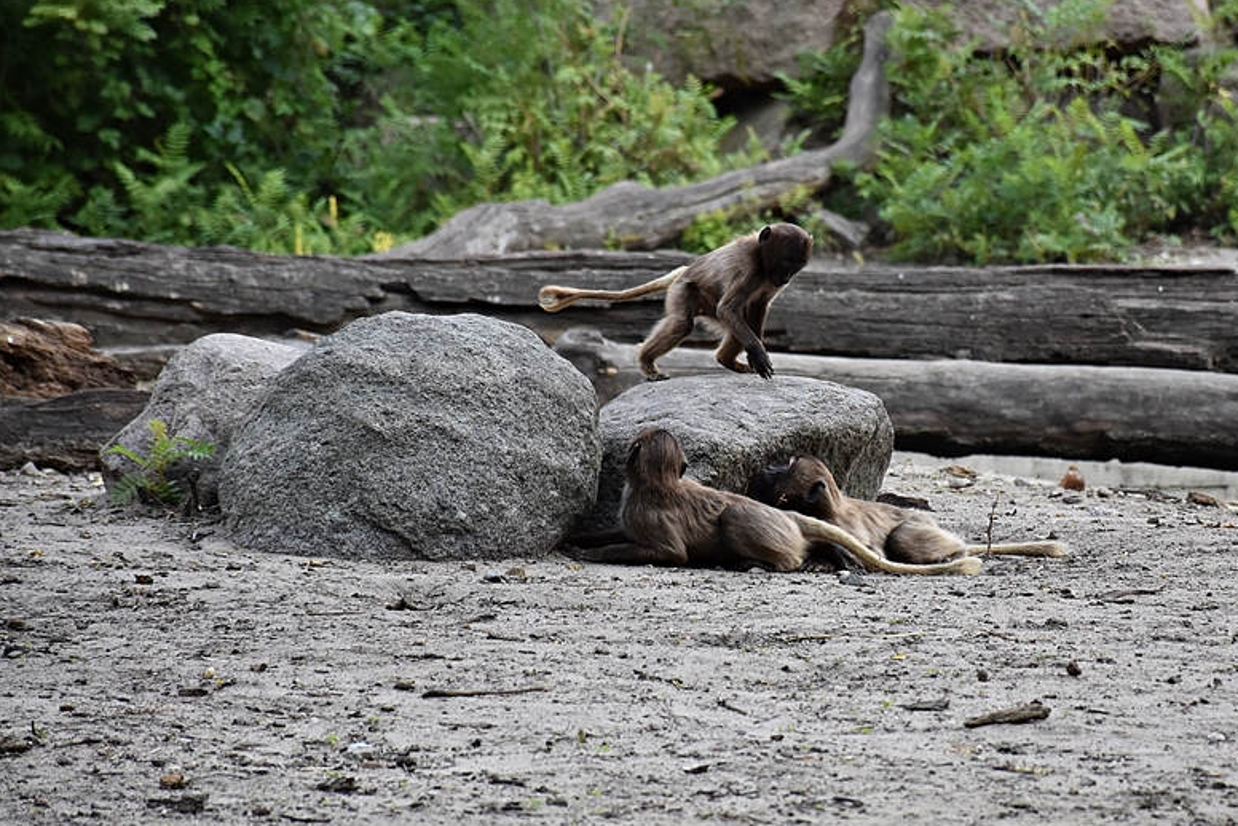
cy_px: 369
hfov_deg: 7.4
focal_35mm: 277
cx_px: 799
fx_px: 9529
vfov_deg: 5.0
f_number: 5.6
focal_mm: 140
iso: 800
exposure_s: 1/800
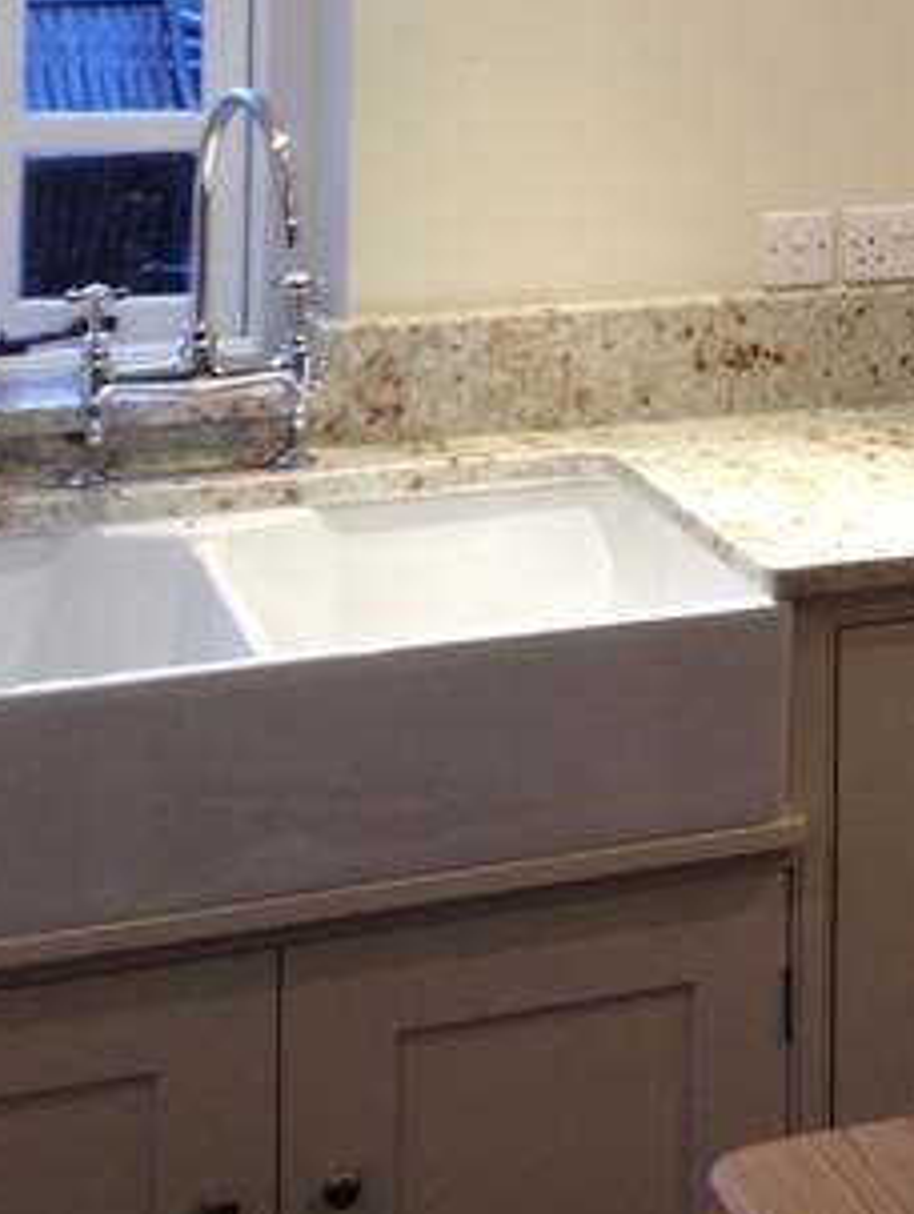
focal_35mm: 87
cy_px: -168
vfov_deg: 21.2
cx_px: 986
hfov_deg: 16.5
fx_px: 3056
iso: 80
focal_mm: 4.12
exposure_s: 1/20
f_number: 2.4
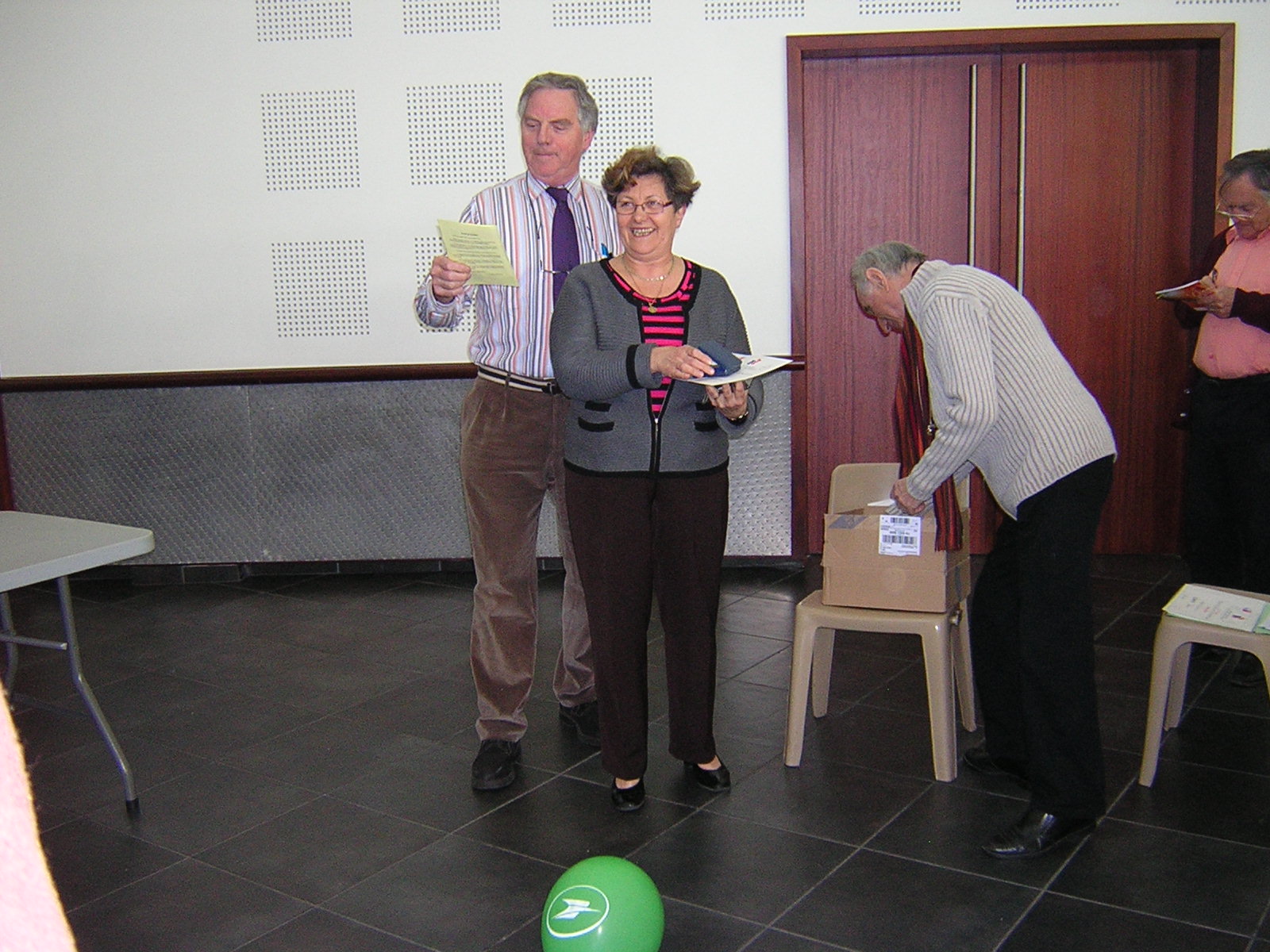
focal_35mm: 36
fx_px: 1321
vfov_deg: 39.7
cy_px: 476
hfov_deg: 51.4
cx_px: 635
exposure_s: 1/60.1
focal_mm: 4.7
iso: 356
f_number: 2.6
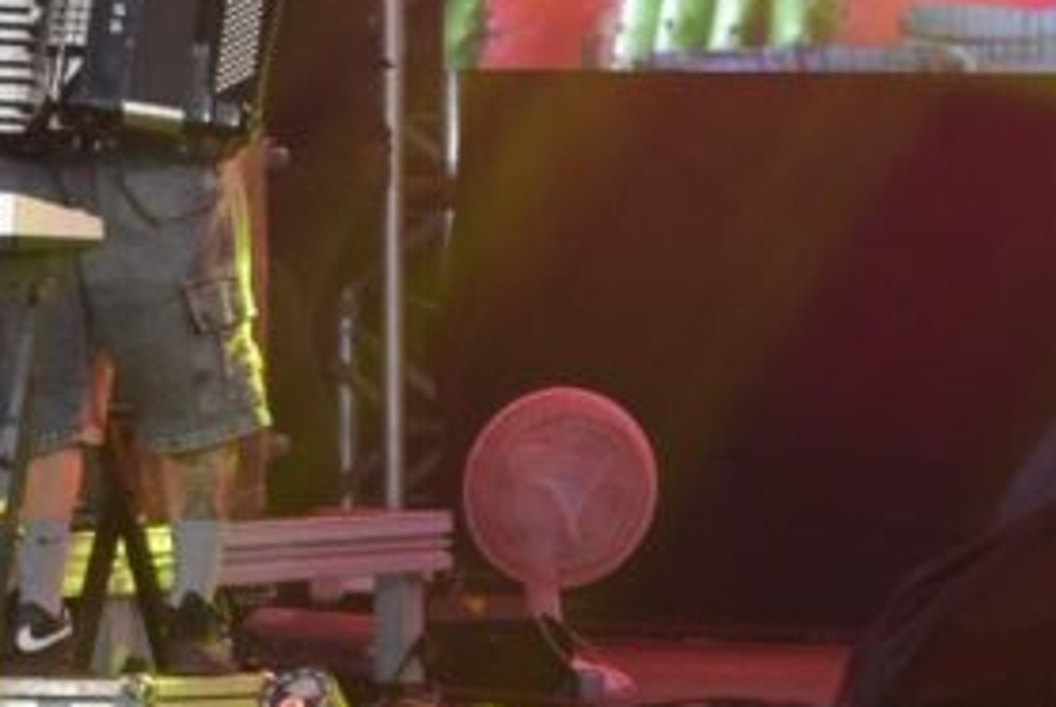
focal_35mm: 387
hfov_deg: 5.3
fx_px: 11364
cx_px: -209
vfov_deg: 3.6
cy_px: -125
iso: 800
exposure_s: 1/100
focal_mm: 70
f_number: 5
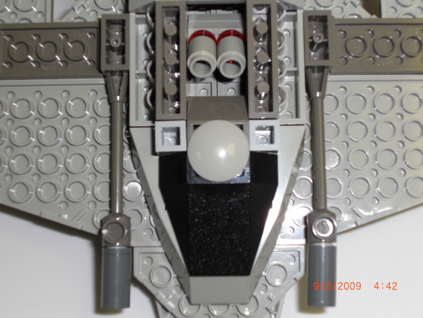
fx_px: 745
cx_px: 212
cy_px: 159
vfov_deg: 24.0
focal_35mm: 61
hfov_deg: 31.7
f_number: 3.8
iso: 50
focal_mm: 10.8
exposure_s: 1/60
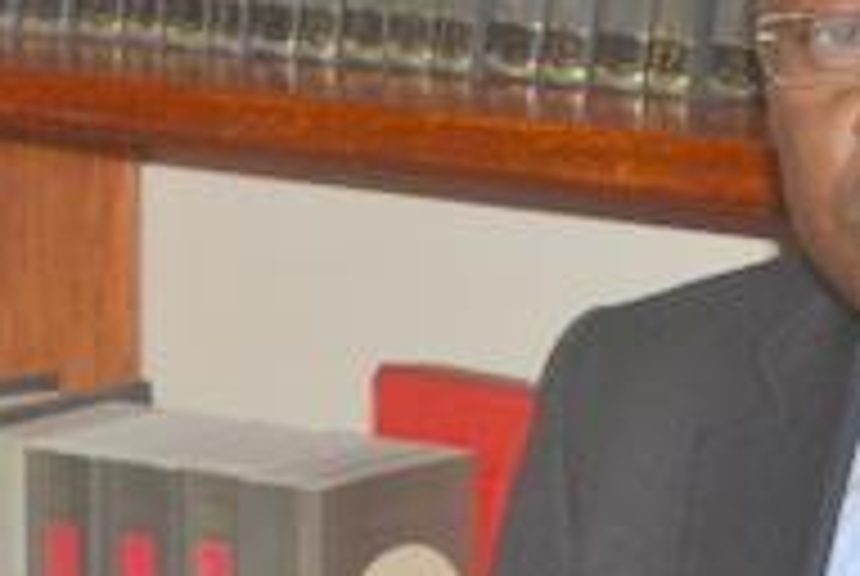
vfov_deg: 6.8
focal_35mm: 201
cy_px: 540
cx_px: 239
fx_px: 4809
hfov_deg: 10.2
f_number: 8
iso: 800
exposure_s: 1/40
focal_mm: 32
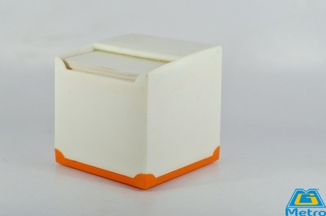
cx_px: 163
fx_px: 678
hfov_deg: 27.0
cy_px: 108
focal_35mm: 75
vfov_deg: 18.1
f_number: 3.5
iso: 100
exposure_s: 1/200
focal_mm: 50
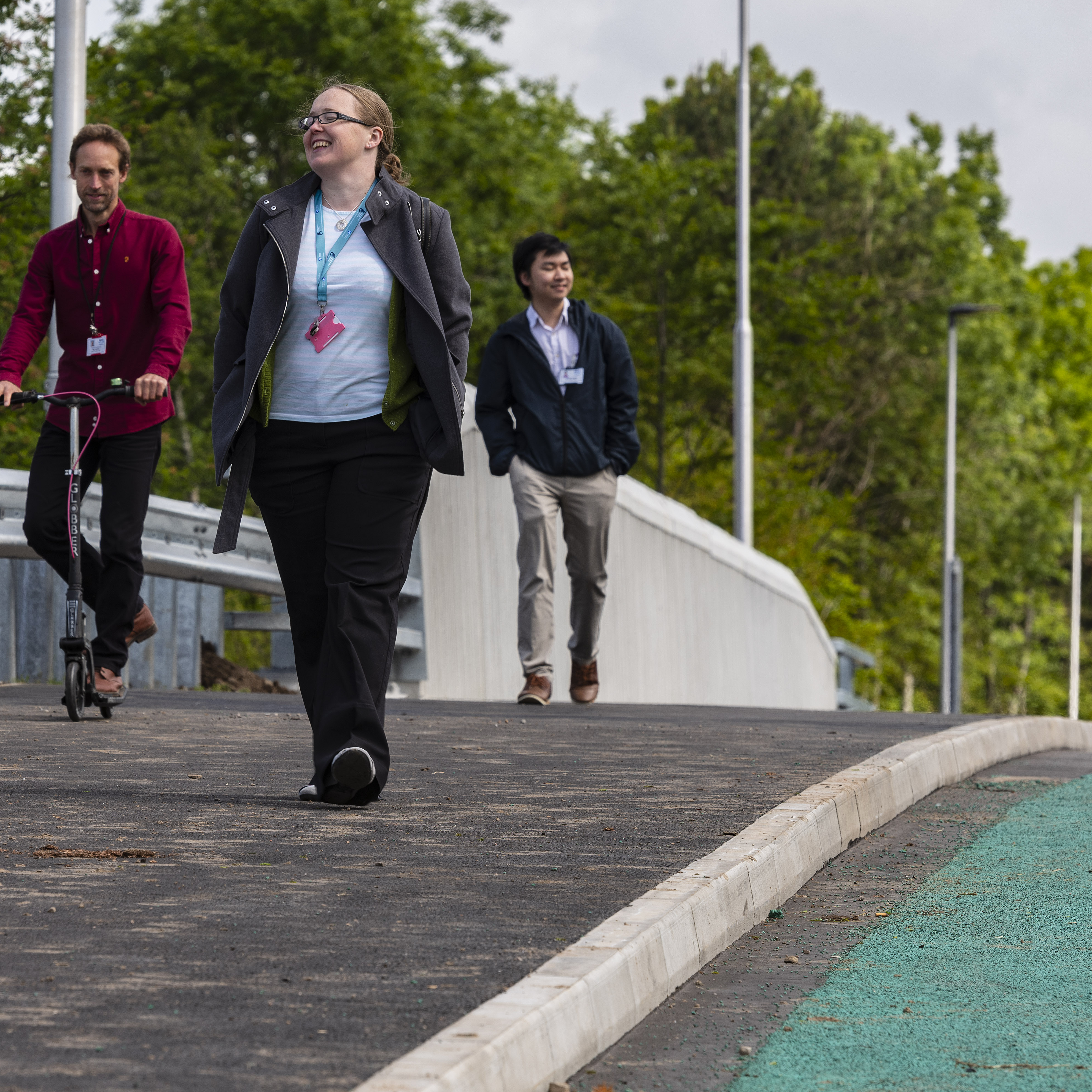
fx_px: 10743
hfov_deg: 5.8
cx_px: 385
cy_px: 378
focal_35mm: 301
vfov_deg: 5.8
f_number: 8
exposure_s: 1/125
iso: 100
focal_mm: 170
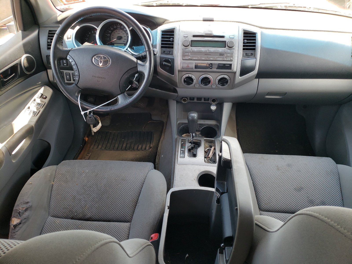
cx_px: 176
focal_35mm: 26
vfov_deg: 53.1
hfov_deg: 67.3
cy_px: 132
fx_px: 264
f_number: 1.5
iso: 50
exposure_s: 1/125
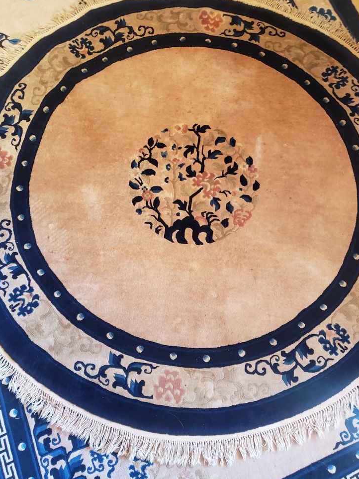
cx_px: 184
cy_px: 238
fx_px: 373
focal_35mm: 27
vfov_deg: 65.3
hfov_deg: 51.3
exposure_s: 1/22
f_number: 1.5
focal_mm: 4.3
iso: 250
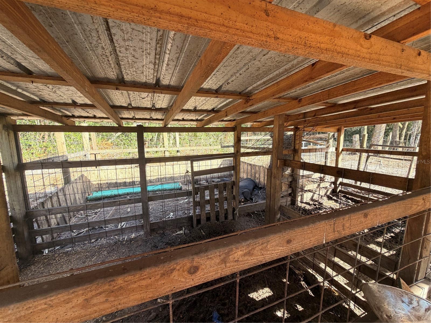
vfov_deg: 85.7
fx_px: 174
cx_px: 216
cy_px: 162
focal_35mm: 14
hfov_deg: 102.1
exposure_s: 1/121
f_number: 2.2
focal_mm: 2.22
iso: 64
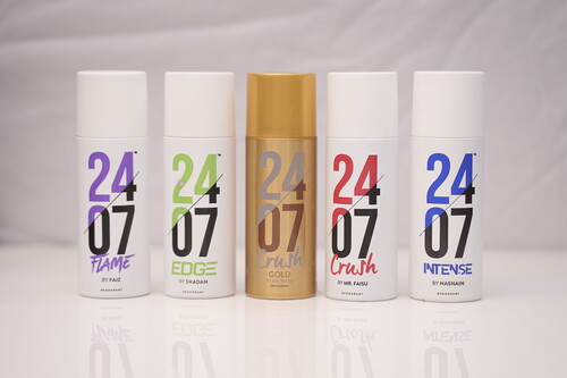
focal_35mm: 85
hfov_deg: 23.9
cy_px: 189
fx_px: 1338
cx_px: 284
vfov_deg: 16.1
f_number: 2.8
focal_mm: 85
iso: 250
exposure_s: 1/80
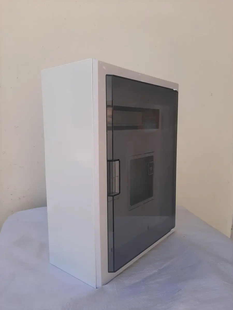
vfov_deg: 67.3
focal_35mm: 26
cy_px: 155
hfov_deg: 53.1
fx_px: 233
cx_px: 116
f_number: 1.7
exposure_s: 1/1742
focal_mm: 3.93
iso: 40
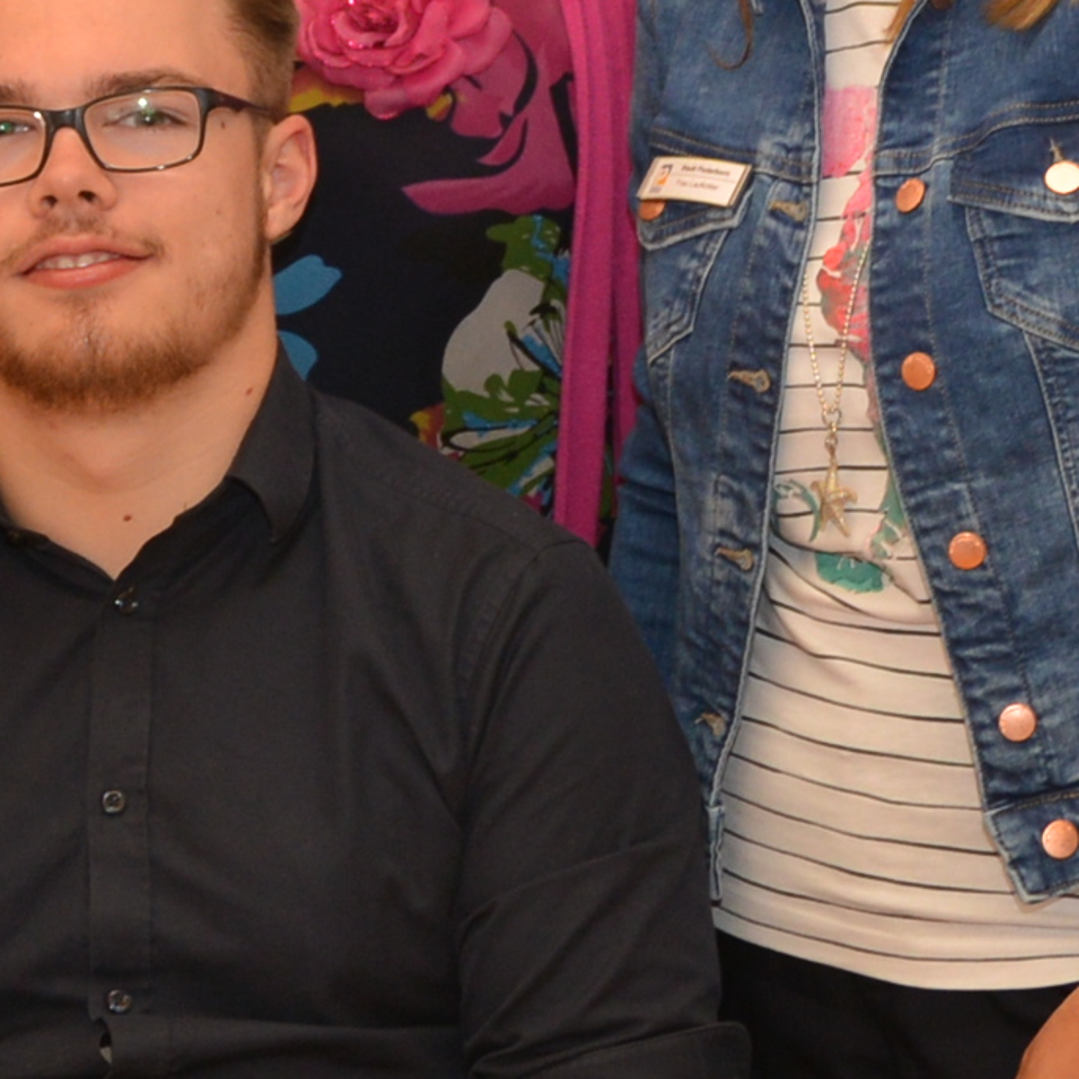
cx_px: 601
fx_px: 6700
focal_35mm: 190
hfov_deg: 9.2
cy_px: -57
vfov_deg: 9.1
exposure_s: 1/60
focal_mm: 34
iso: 500
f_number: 4
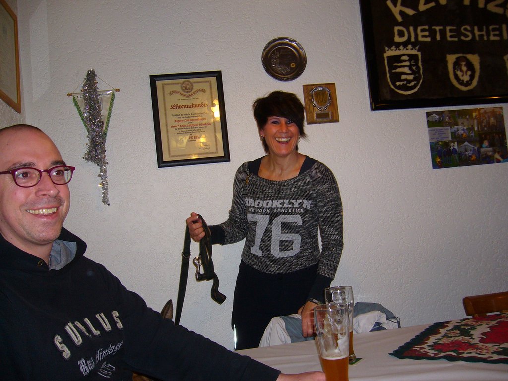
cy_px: 190
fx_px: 514
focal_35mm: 35
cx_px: 254
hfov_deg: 52.6
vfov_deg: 40.7
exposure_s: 1/60
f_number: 2.8
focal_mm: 5.8
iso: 125
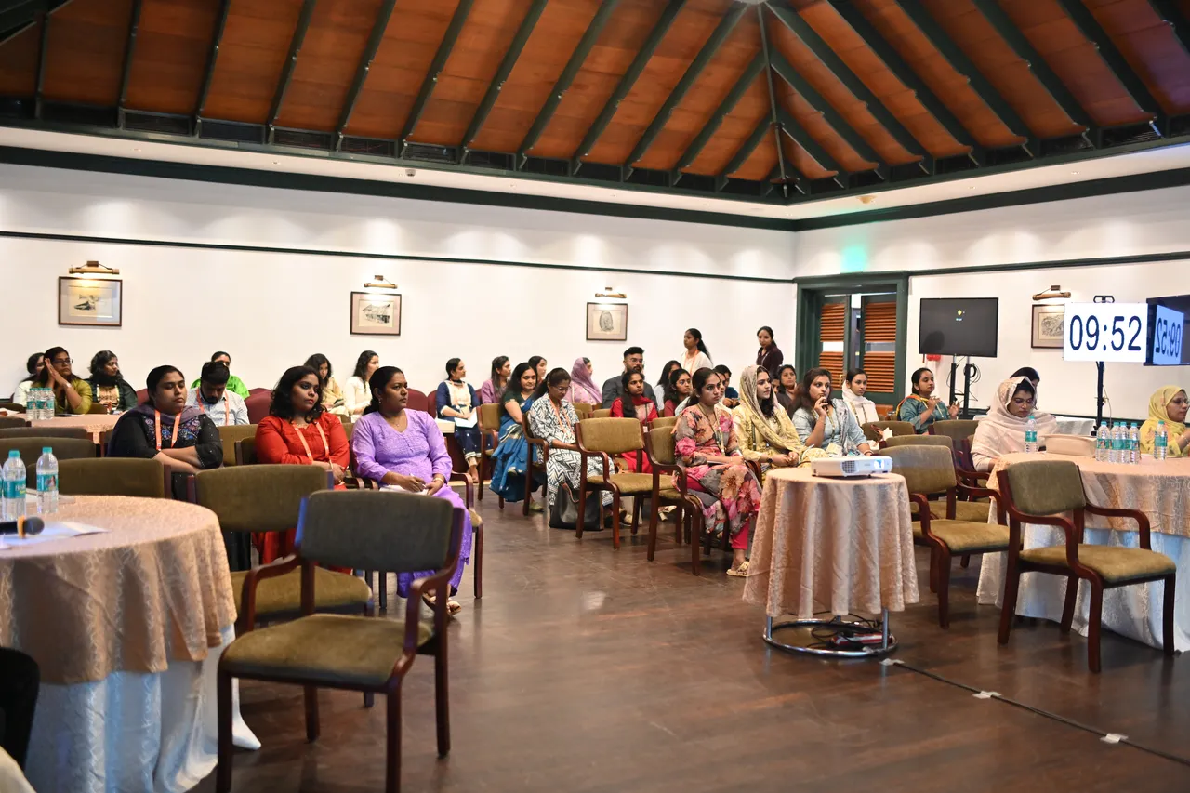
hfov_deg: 54.4
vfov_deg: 37.8
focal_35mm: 35
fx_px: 1157
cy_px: 396
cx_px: 595
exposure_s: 1/100
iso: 800
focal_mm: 35
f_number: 1.4
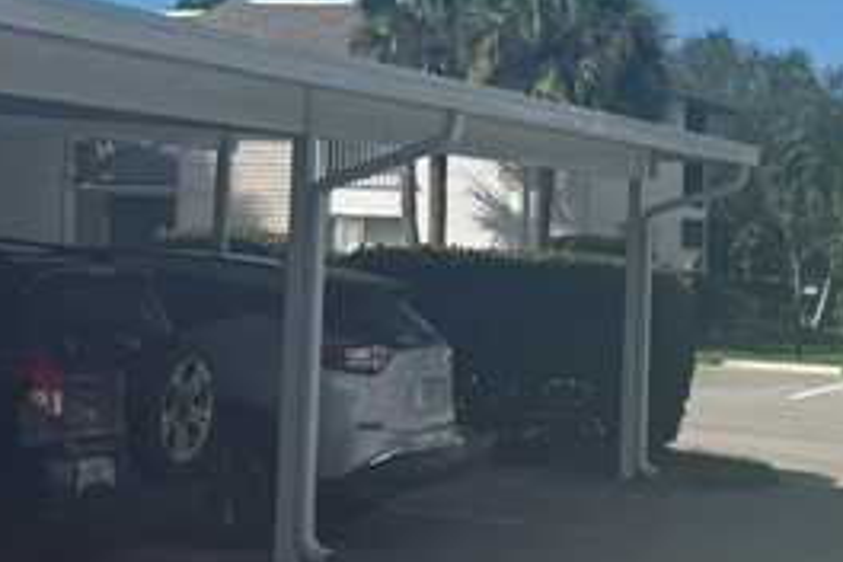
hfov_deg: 21.0
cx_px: 370
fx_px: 2271
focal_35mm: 97
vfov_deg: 14.0
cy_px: 89
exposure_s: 1/5814
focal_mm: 6.76
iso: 80
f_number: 1.78
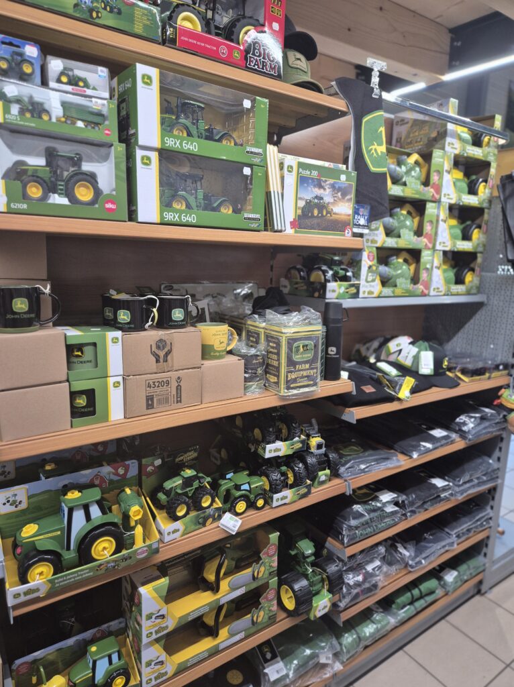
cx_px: 257
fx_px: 456
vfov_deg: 74.0
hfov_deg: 58.8
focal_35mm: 23
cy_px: 344
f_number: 1.8
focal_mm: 5.4
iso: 400
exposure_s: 1/100
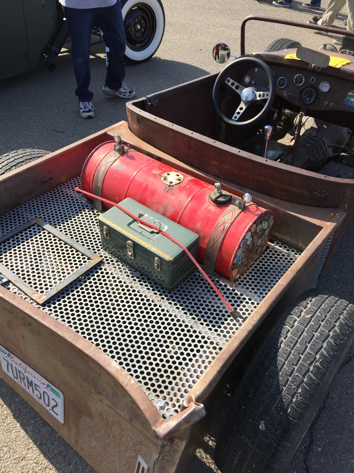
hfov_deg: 48.2
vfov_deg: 61.7
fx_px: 395
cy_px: 236
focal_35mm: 29
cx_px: 177
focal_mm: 4.15
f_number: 2.2
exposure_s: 1/1236
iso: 32
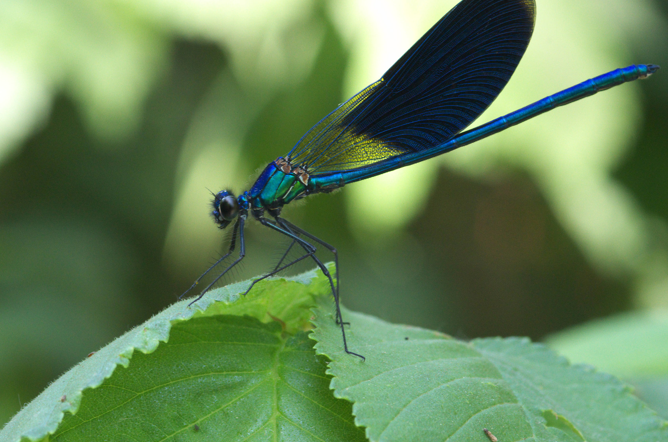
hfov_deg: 10.4
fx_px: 3666
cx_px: 284
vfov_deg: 6.9
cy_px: 183
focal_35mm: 198
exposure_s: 1/60
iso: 1600
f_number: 11
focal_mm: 100
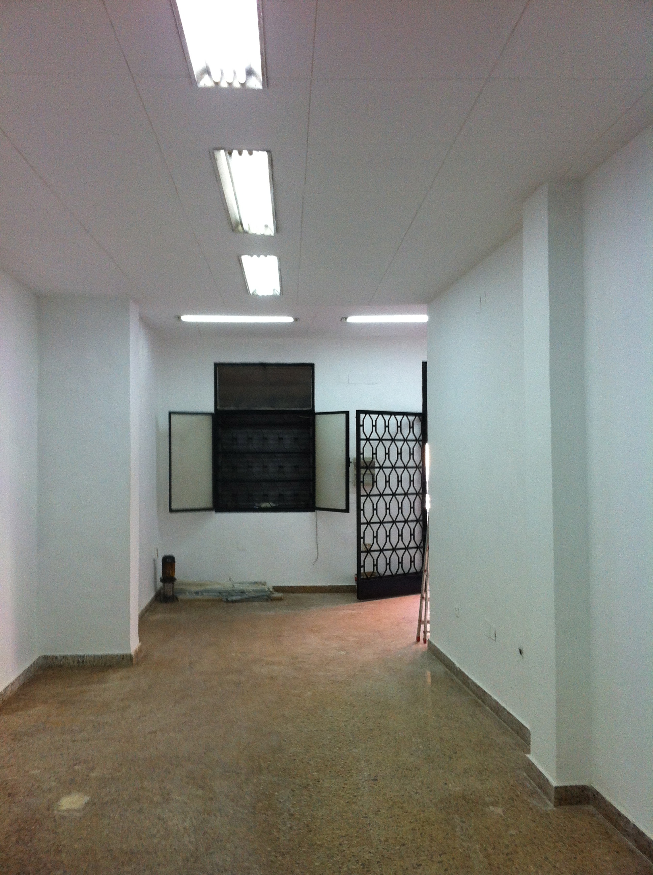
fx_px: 883
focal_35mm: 35
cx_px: 326
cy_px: 438
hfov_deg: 40.6
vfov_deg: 52.7
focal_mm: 3.85
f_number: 2.8
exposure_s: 1/50
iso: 80
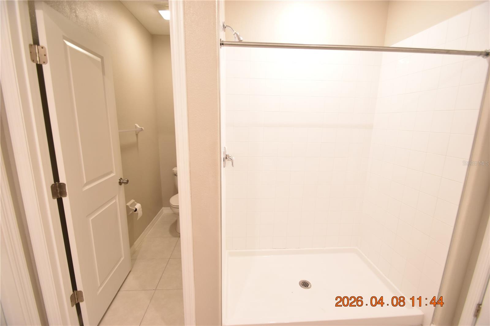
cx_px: 245
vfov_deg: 77.3
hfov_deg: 100.4
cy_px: 163
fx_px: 204
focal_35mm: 15
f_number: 3.5
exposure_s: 1/30
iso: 800
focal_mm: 10
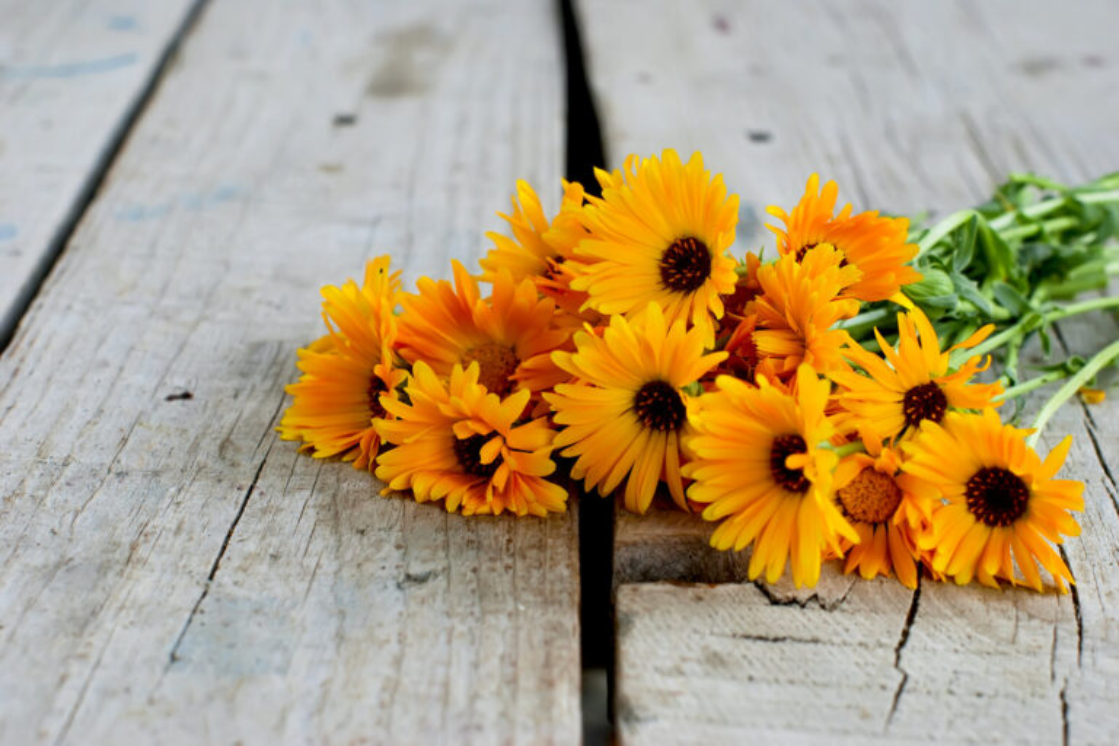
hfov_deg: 27.0
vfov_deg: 18.2
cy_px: 373
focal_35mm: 75
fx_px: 2331
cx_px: 560
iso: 200
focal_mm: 50
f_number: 8
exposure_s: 1/125
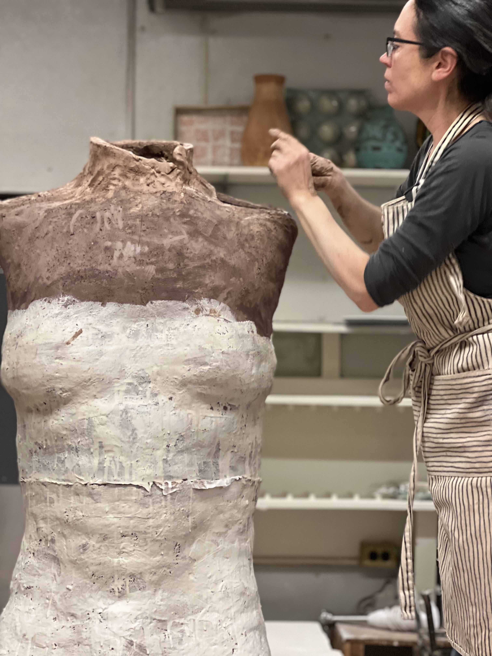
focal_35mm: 77
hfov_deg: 19.1
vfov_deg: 25.3
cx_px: 246
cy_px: 328
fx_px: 1459
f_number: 2.8
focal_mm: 9
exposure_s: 1/33
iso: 400
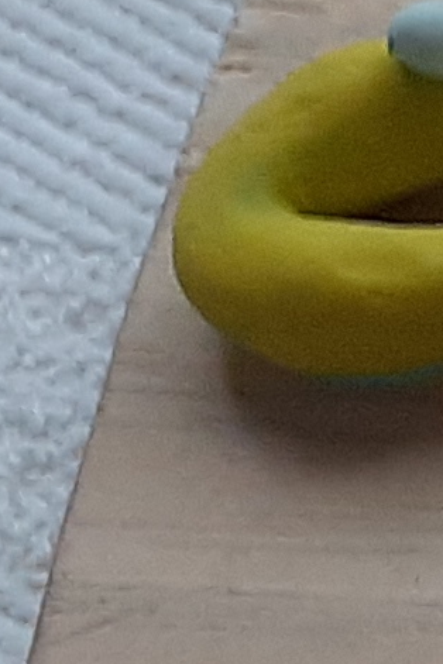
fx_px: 4540
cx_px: 2884
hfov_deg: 4.2
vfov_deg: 8.3
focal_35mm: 246
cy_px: -168
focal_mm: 3.6
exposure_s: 1/50
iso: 40
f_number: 1.9
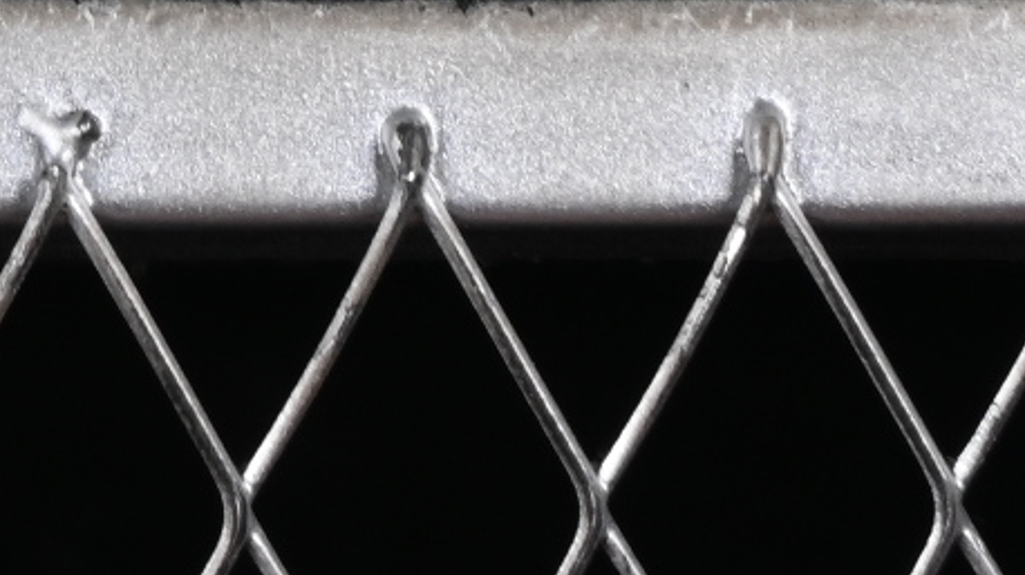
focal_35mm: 478
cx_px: -1000
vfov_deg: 2.5
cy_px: -1280
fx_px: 12984
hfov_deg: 4.5
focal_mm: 50
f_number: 8
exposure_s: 1/80
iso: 160
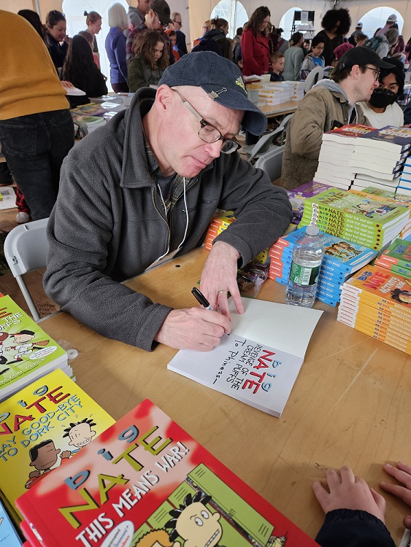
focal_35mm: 23
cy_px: 274
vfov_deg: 73.9
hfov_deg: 58.9
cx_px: 206
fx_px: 364
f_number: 1.8
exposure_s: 1/180
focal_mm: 5.4
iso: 160
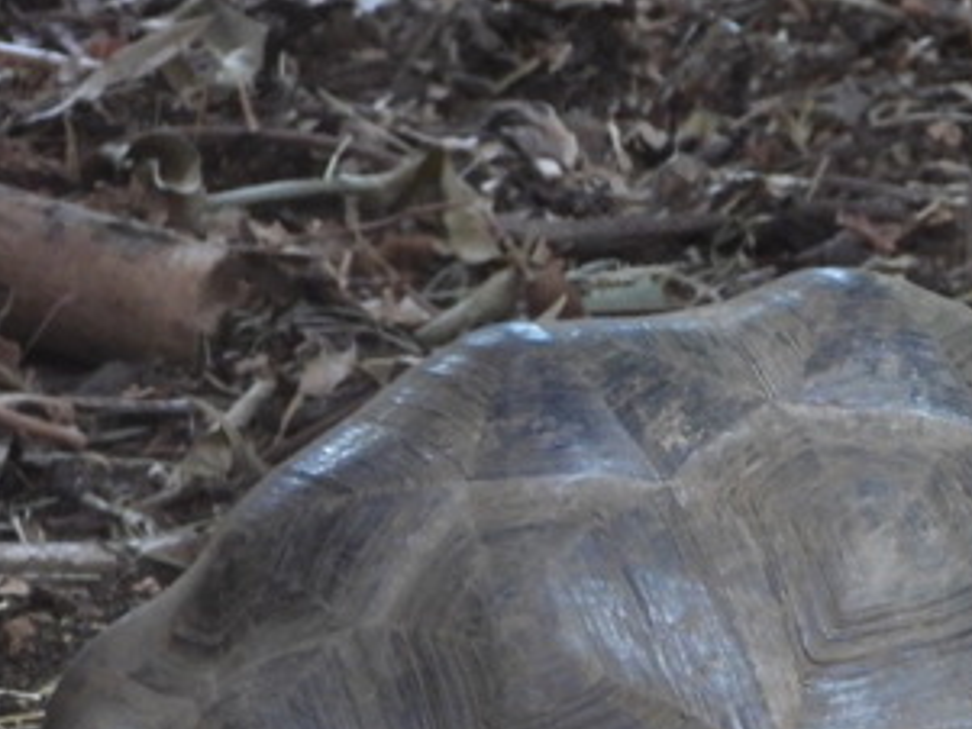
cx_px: 1124
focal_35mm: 678
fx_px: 19045
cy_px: 758
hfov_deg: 2.9
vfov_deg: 2.2
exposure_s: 1/30
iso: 450
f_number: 4.5
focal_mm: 45.8
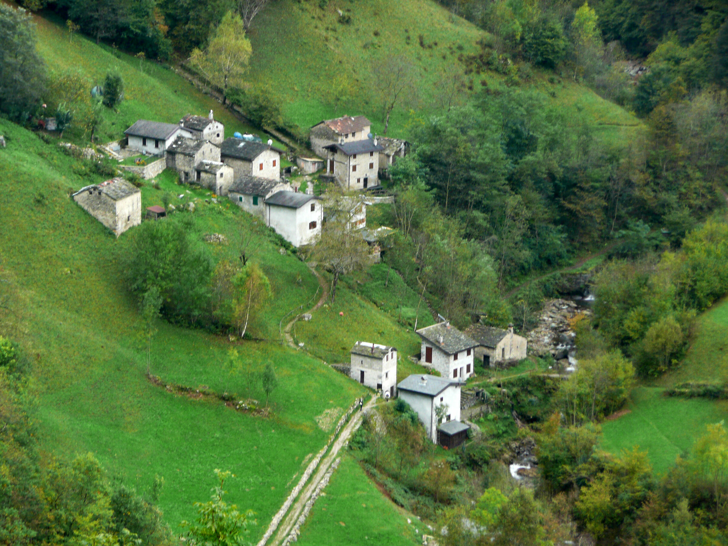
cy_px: 273
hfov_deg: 11.1
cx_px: 364
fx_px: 3743
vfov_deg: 8.3
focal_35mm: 178
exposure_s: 1/30
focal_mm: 29.2
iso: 125
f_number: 4.8
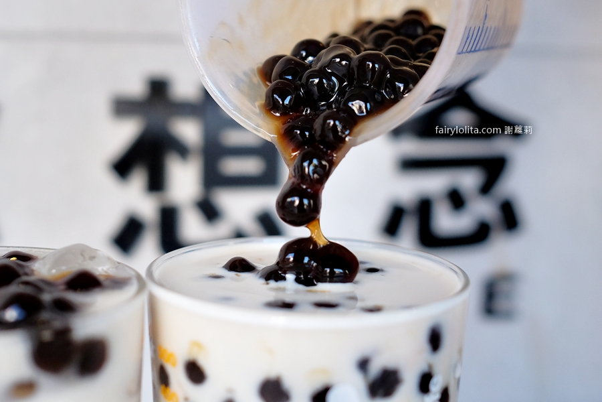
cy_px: 201
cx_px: 301
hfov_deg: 54.4
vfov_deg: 37.9
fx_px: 585
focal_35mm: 35
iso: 800
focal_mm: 23
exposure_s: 1/280
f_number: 2.8
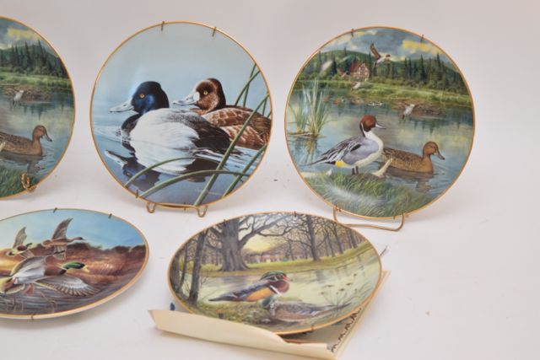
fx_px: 1238
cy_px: 180
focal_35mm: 82
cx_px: 270
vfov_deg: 16.6
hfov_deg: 24.6
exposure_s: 1/125
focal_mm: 55
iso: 800
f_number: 5.6
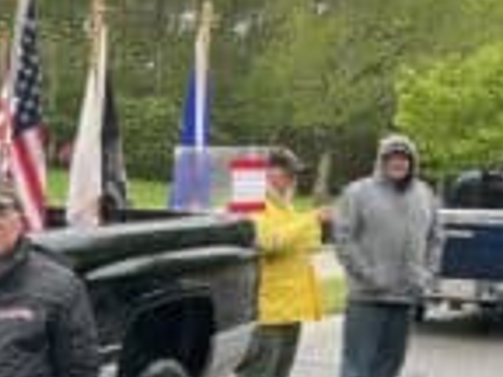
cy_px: 286
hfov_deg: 23.4
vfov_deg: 20.3
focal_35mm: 72
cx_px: -182
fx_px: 1046
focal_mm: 4.2
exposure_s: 1/121
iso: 40
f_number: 1.6
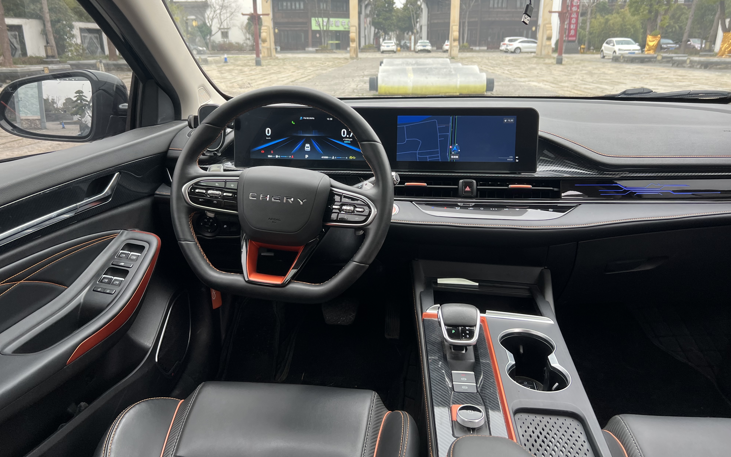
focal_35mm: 28
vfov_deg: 44.5
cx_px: 362
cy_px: 205
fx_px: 558
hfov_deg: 66.5
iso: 64
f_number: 1.5
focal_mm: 5.7
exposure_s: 1/121
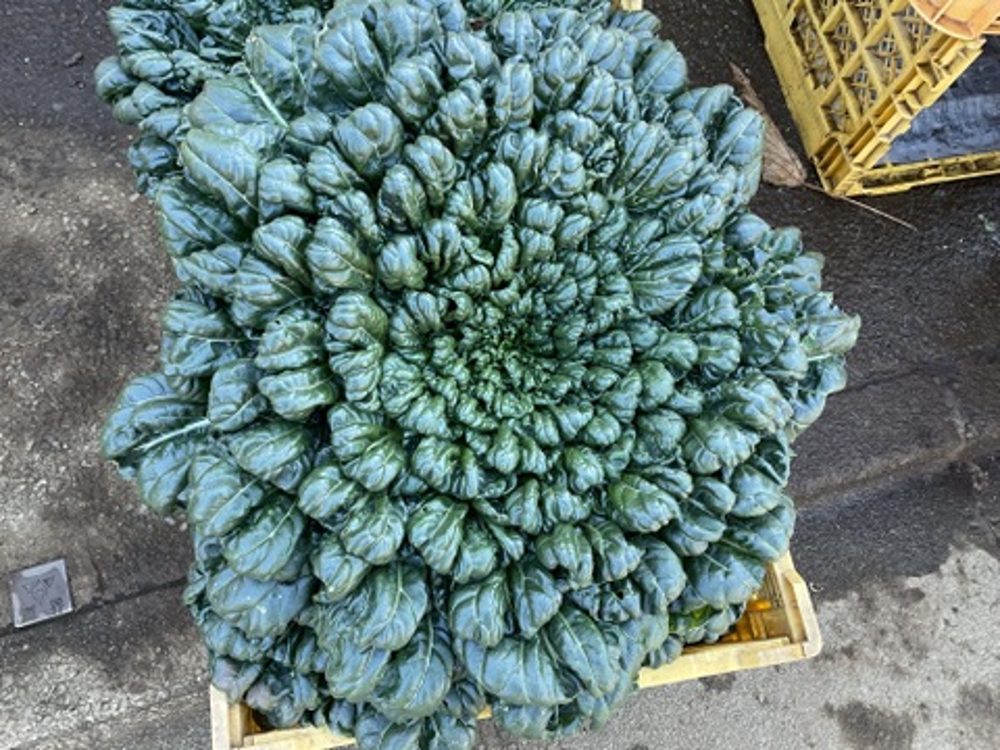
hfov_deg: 61.7
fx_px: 838
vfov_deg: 48.2
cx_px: 500
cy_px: 375
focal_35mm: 29
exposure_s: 1/120
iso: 64
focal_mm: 3
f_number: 1.8
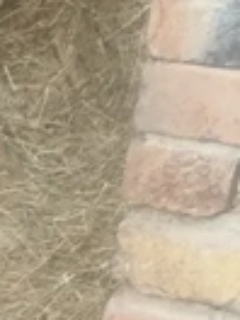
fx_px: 1609
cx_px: -383
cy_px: 832
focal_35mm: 174
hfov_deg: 7.8
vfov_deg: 9.7
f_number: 1.65
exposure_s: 1/100
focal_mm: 6.19
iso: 80
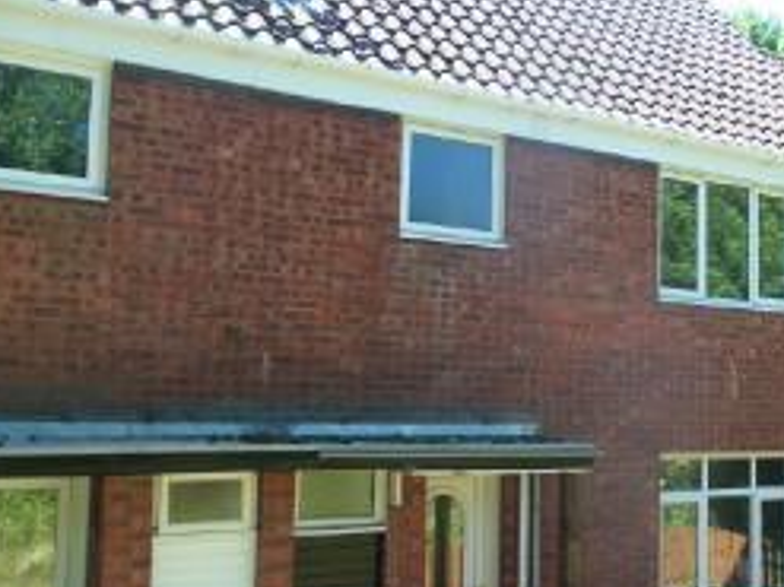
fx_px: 1064
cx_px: 594
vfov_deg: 30.8
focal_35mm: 47
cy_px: 343
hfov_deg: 39.3
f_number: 3.4
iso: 80
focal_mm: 5.2
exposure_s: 1/100
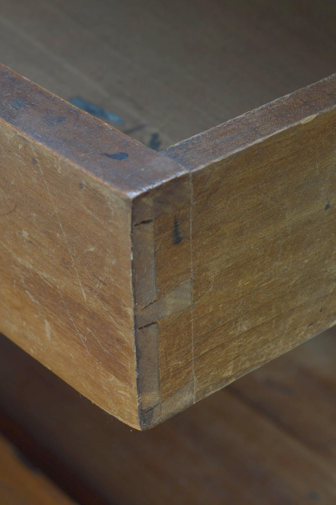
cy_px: 282
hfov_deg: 12.9
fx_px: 1481
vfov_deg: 19.3
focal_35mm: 106
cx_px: 158
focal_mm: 55
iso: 100
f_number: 9
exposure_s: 1/100
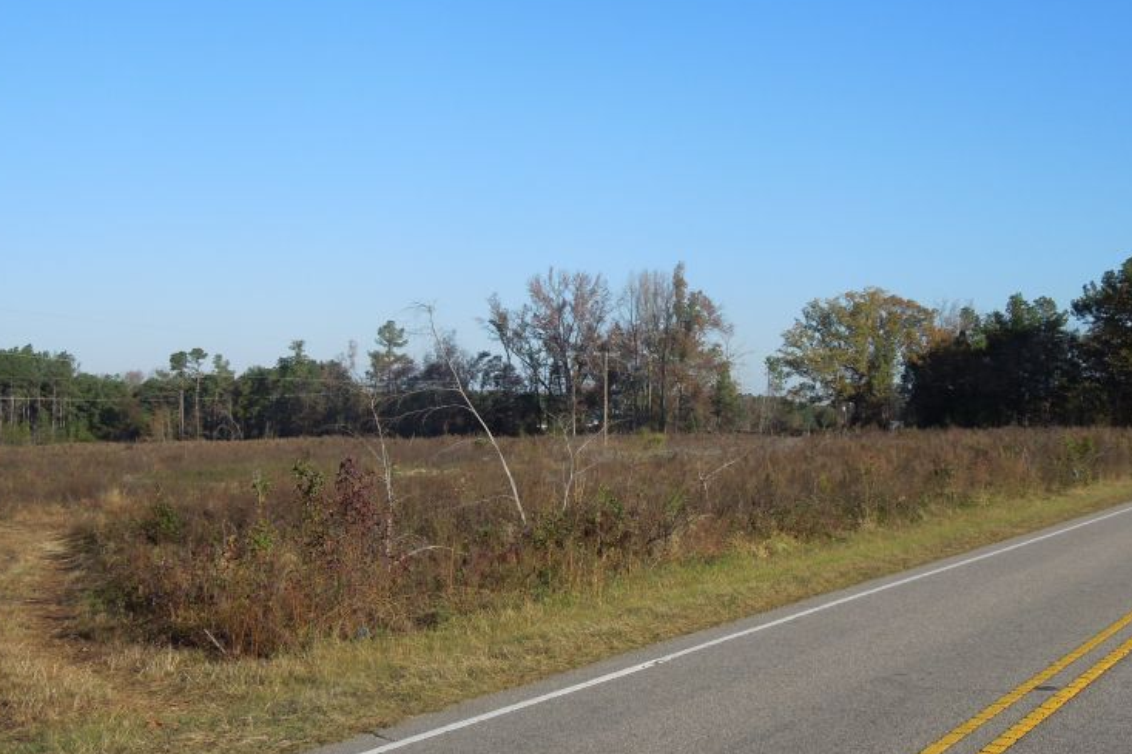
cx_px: 549
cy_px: 322
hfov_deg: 43.6
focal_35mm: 45
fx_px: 1415
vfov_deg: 29.8
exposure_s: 1/1000
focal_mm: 5.6
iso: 100
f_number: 3.6
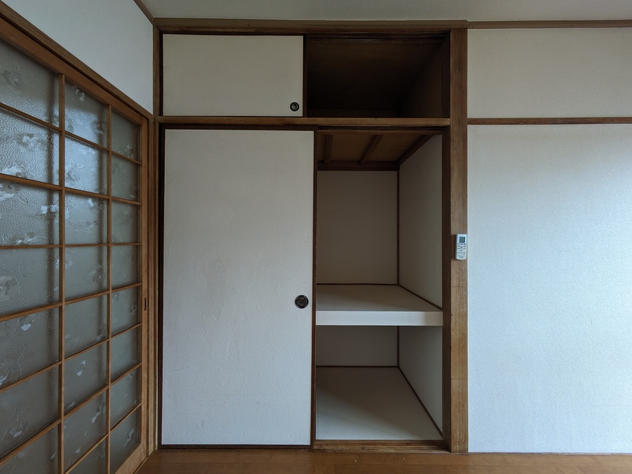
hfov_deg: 102.0
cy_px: 237
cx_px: 316
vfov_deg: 85.7
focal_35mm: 14
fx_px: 256
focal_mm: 1.83
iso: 58
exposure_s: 1/40
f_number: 2.2
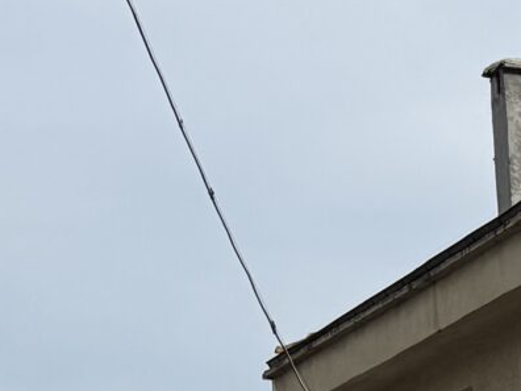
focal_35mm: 155
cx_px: 879
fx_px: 2333
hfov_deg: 11.9
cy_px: 1091
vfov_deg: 8.4
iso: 80
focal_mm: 6.86
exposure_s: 1/4608
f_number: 1.78
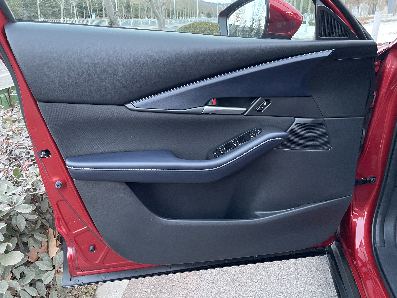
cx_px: 198
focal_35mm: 26
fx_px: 298
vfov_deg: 53.1
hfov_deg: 67.3
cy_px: 149
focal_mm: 4.2
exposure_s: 1/44
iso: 500
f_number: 1.6
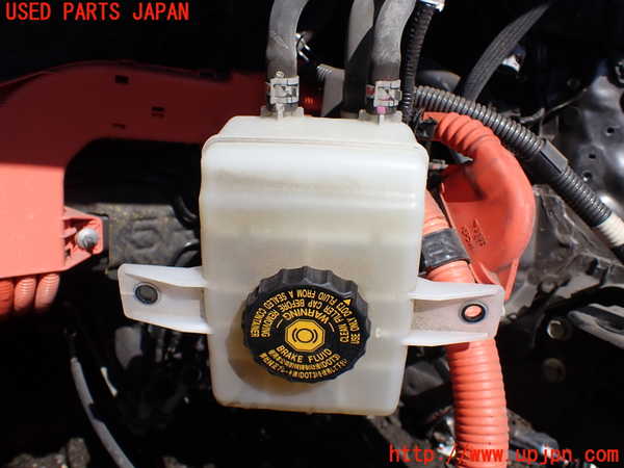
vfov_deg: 46.8
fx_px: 541
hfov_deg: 60.0
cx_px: 312
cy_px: 234
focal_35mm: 30
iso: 100
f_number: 9
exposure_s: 1/160
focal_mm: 5.4
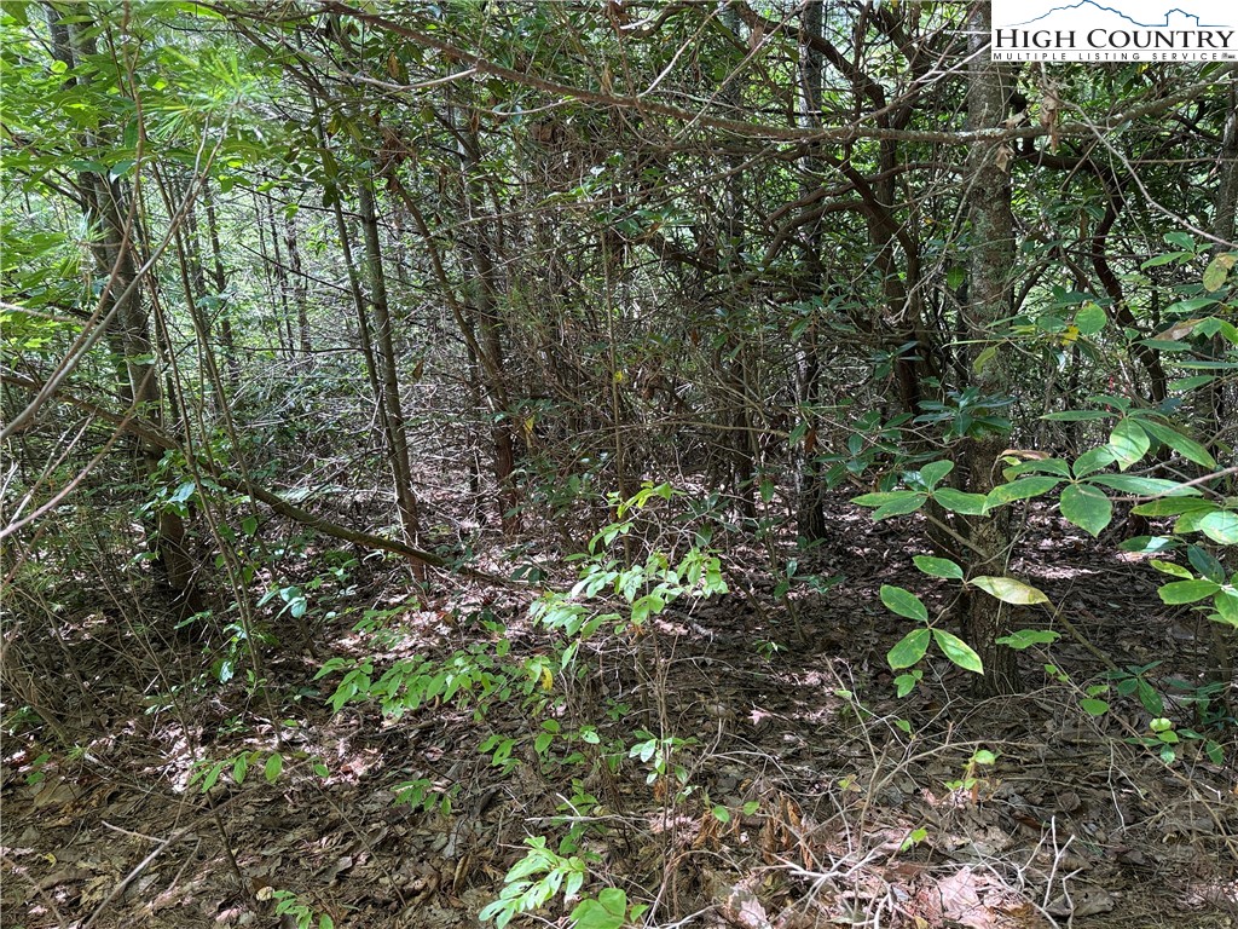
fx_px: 858
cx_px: 619
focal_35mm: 24
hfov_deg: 71.6
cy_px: 464
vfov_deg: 56.8
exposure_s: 1/121
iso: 200
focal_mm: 6.76
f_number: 1.78
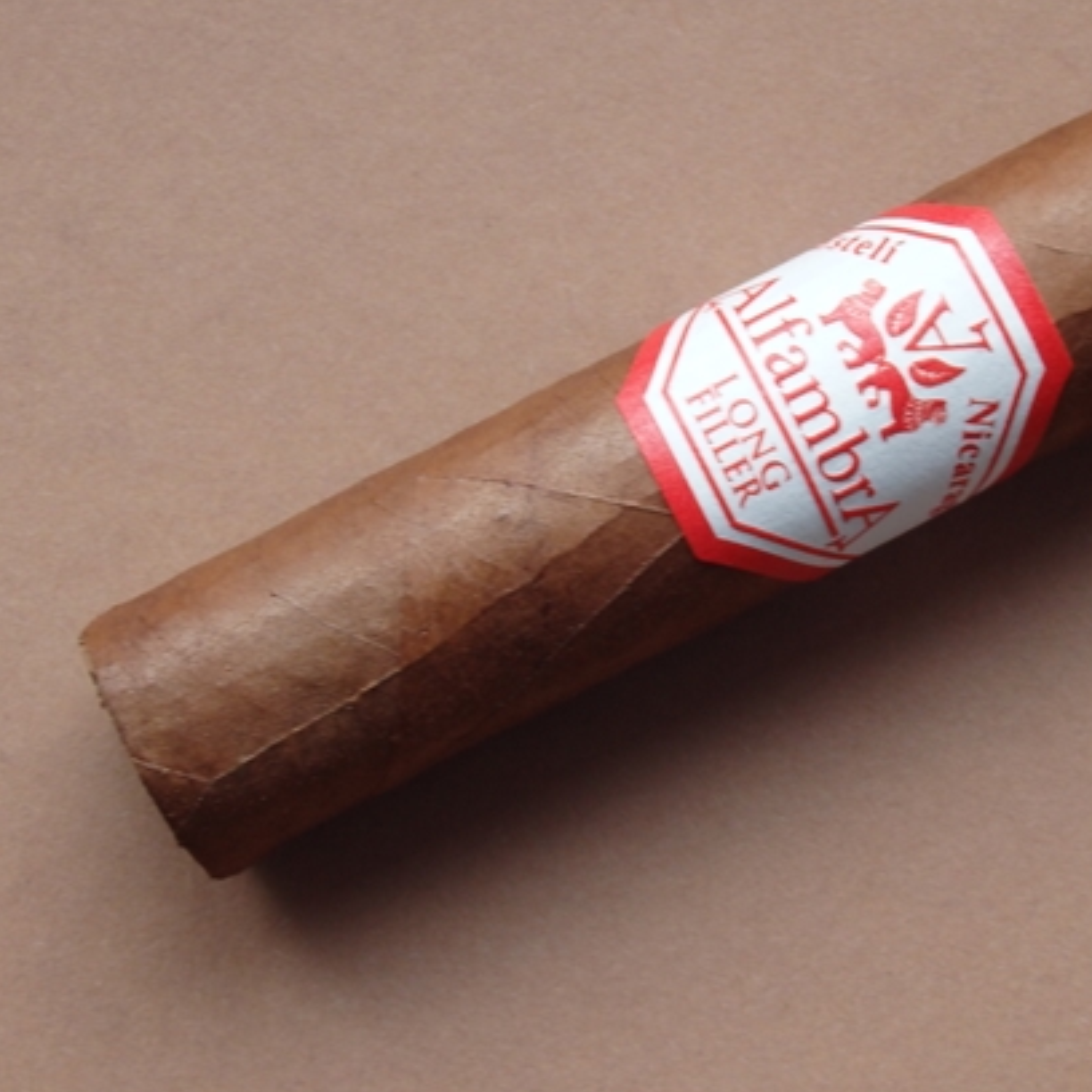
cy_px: 506
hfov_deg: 16.7
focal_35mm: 104
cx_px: 768
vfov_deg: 16.7
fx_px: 3712
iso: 125
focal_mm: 10.8
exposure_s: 1/20
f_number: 4.2
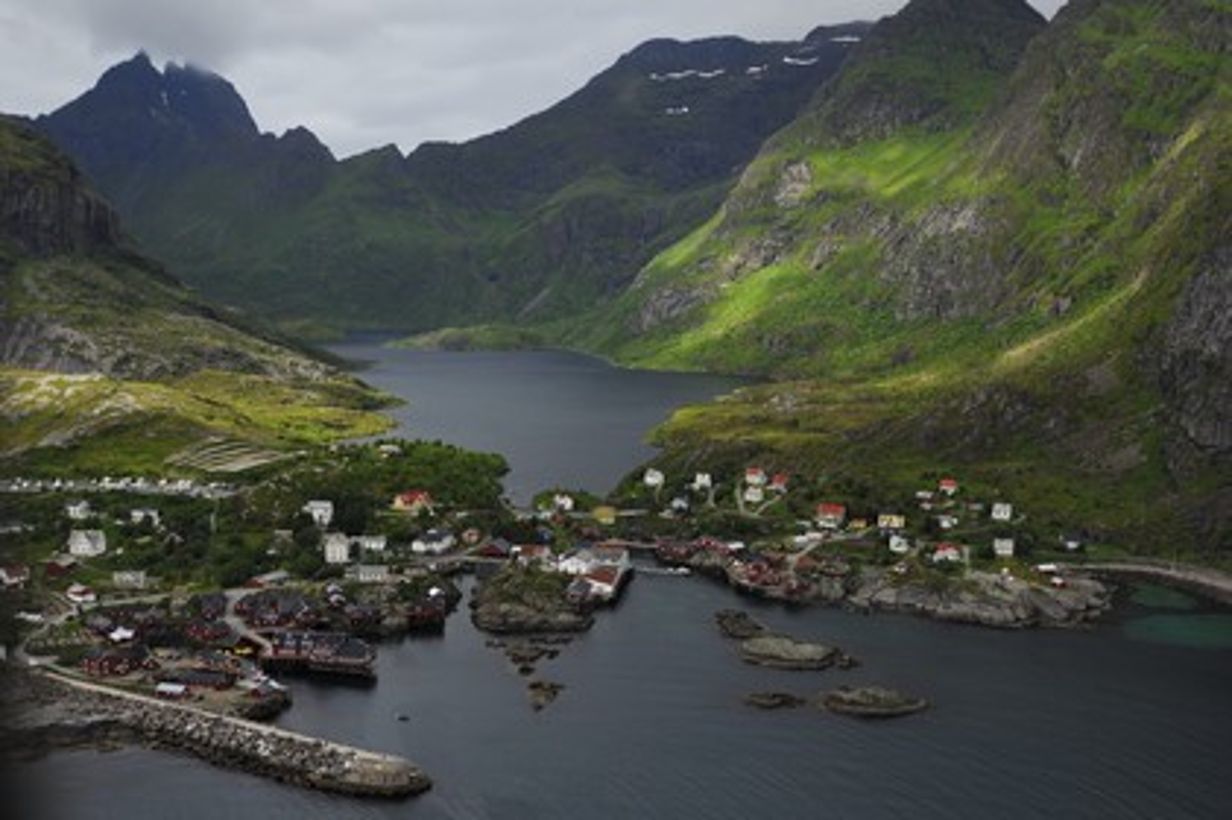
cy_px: 410
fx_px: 1436
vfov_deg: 31.8
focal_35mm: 42
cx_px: 616
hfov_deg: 46.4
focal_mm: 28
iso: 100
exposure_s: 1/2000
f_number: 3.2
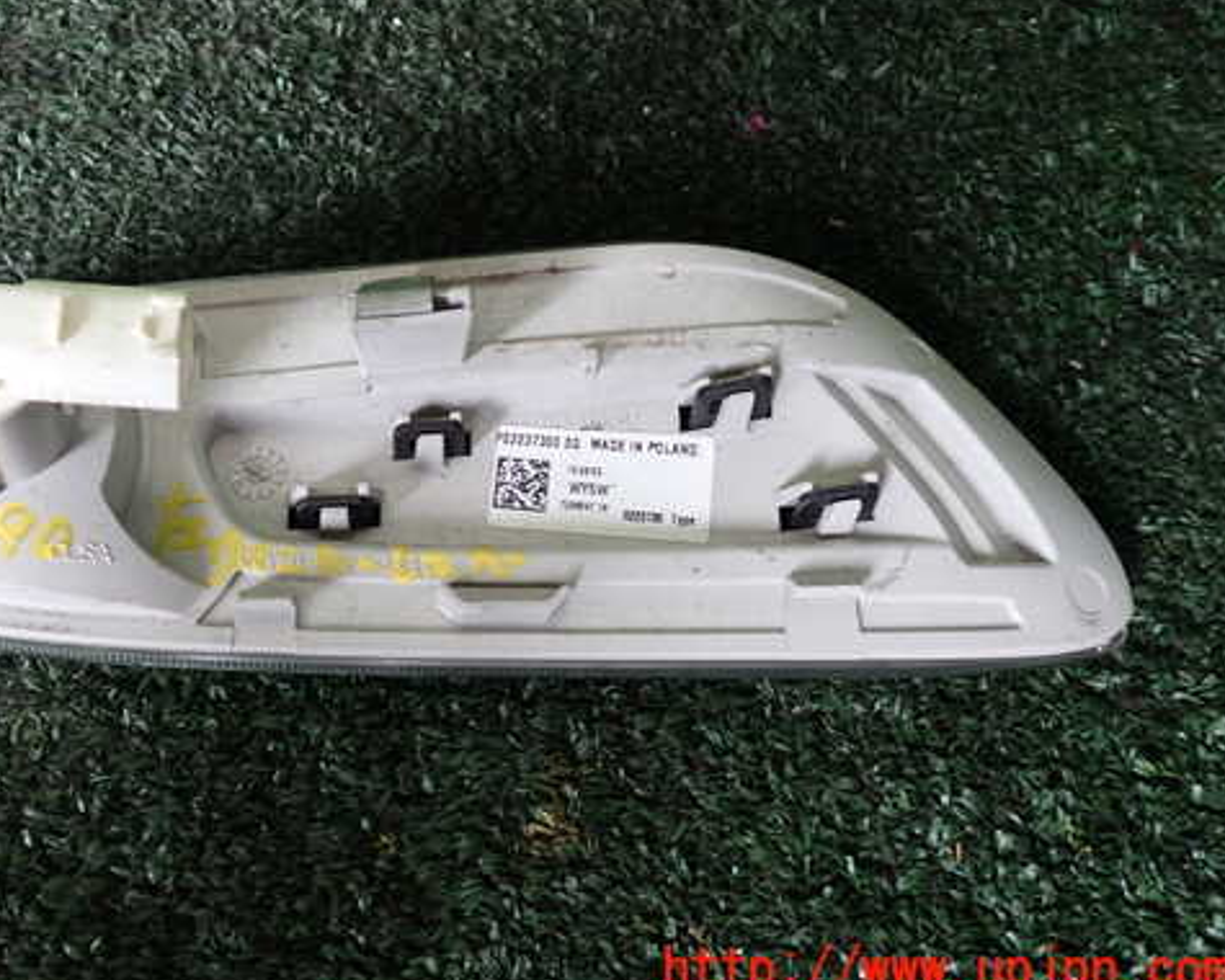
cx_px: 472
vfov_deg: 40.1
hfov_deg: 48.7
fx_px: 1341
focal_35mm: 37
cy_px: 423
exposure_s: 1/30
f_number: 2.3
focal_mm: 5.4
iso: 200
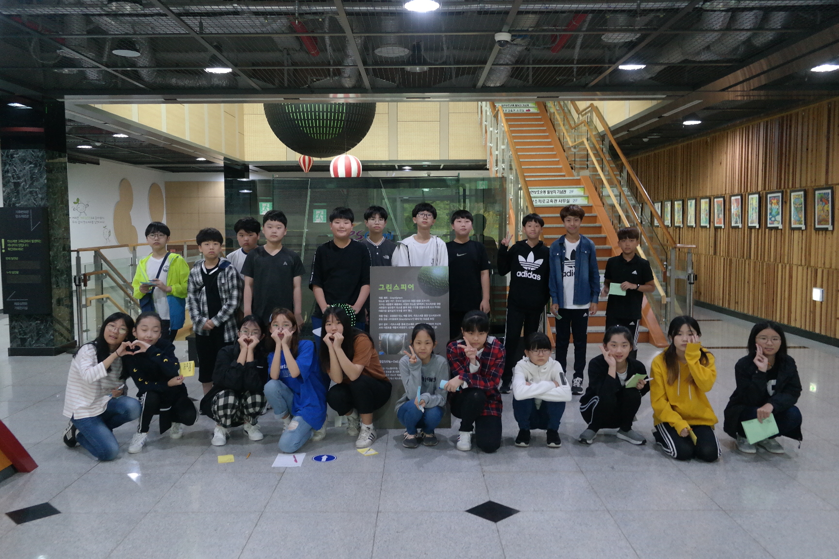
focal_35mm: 30
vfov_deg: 43.6
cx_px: 420
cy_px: 280
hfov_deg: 61.9
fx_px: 699
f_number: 3.5
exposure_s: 1/40
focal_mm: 20
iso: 1600
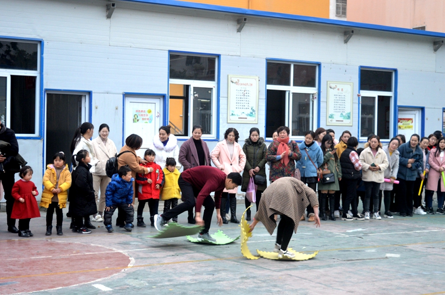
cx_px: 222
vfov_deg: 22.6
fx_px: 741
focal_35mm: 60
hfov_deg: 33.4
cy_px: 148
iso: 450
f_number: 4.8
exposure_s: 1/60
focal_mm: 40
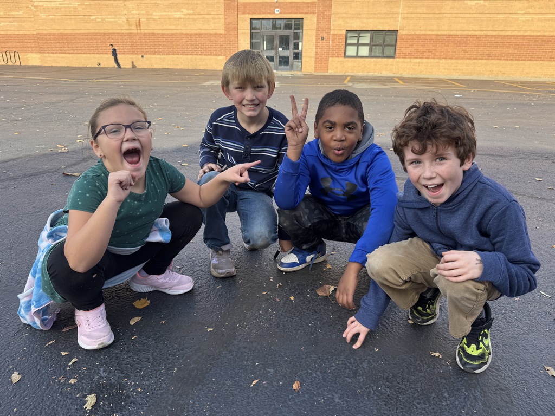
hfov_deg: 71.6
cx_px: 278
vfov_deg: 56.8
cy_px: 208
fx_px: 385
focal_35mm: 24
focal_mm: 6.76
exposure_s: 1/938
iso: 80
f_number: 1.78
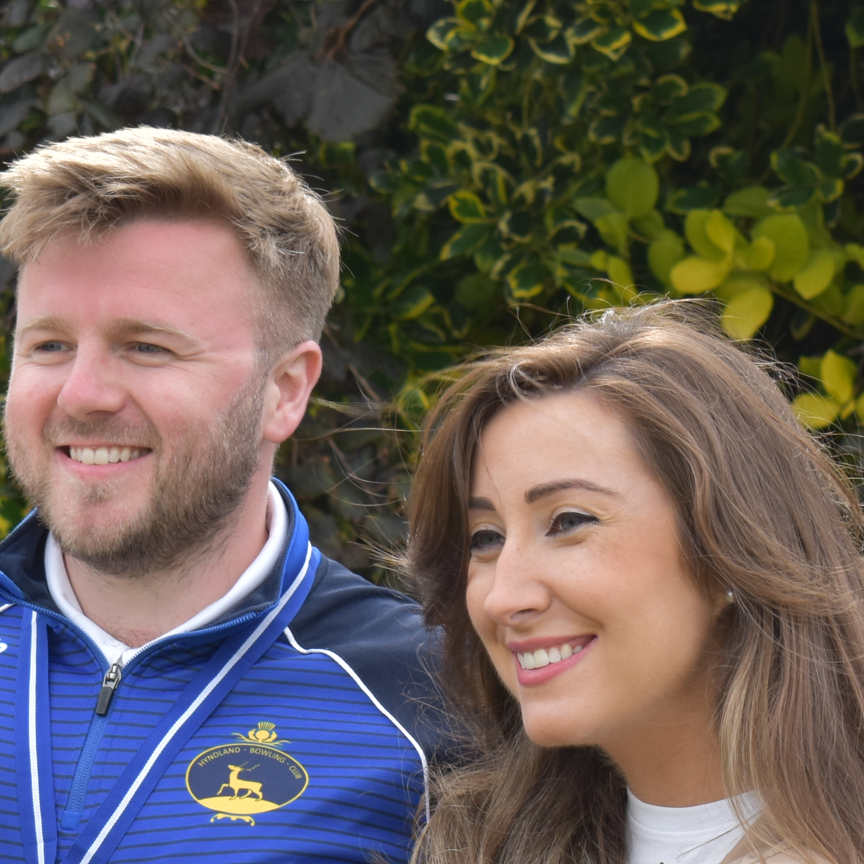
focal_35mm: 223
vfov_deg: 7.8
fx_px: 6307
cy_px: 788
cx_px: 153
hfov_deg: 7.8
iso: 280
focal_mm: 55
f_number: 8
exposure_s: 1/250
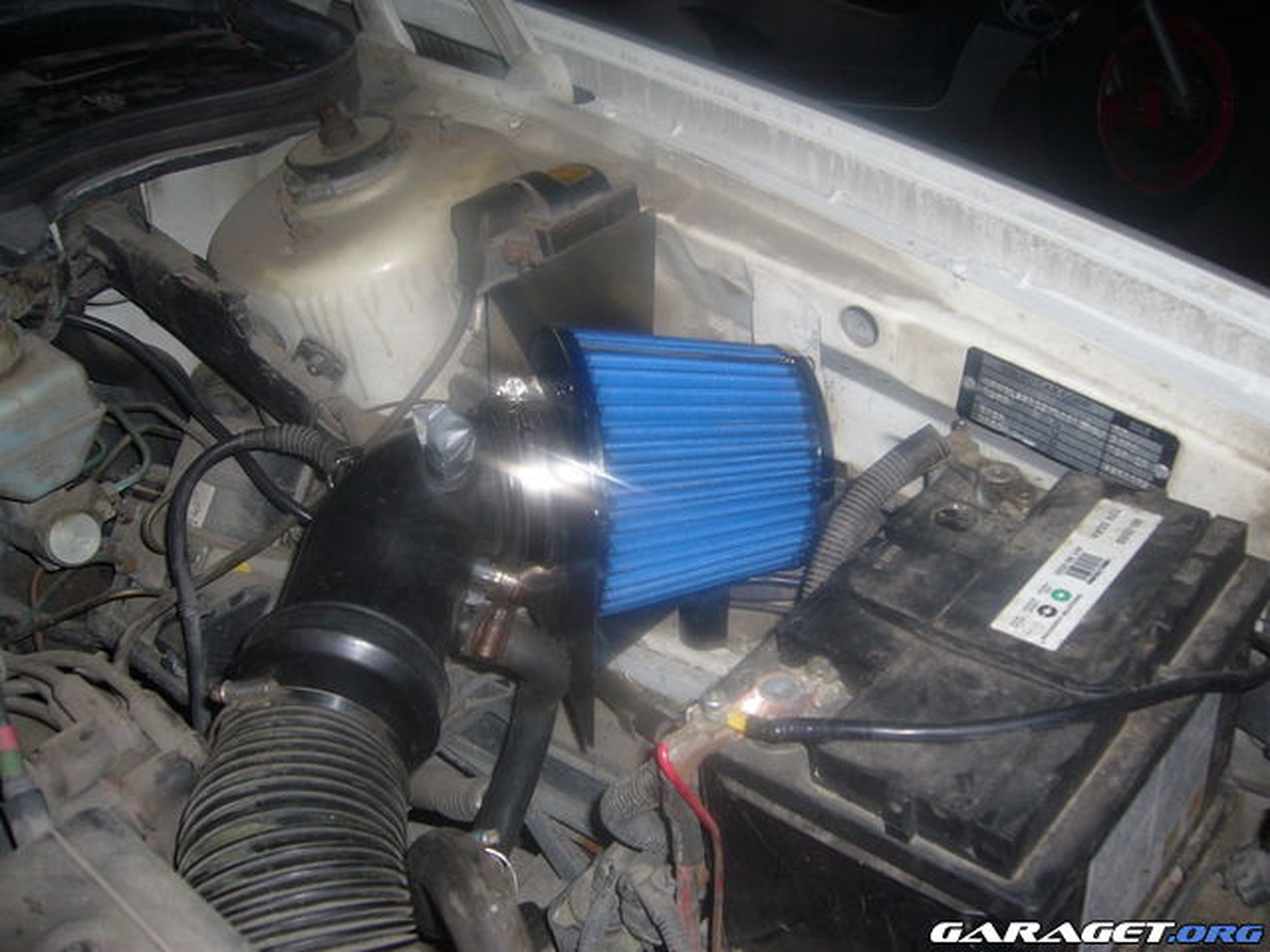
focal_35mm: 35
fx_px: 1284
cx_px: 635
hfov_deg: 52.6
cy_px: 476
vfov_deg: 40.7
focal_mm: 5.8
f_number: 2.8
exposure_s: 1/60
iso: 100
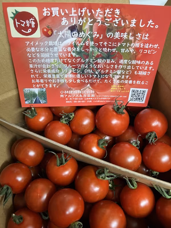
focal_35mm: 26
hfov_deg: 53.1
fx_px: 171
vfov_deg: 67.3
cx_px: 86
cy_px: 114
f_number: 1.5
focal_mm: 5.7
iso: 250
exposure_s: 1/50
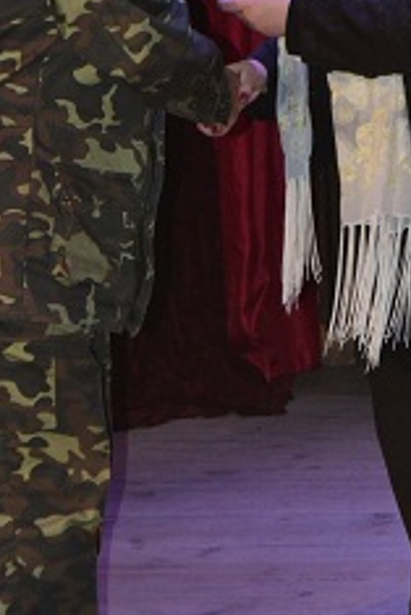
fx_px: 3595
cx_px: 246
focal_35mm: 210
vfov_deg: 9.8
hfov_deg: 6.5
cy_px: 144
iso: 800
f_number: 7.1
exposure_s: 1/200
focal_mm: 55
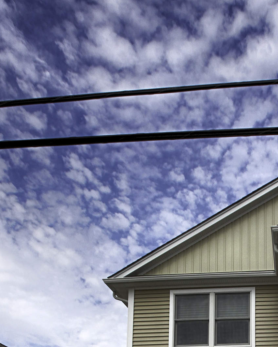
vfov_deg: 21.2
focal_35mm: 82
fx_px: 843
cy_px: 448
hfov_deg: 18.3
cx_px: 270
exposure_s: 1/1000
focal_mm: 17
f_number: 5.6
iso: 400
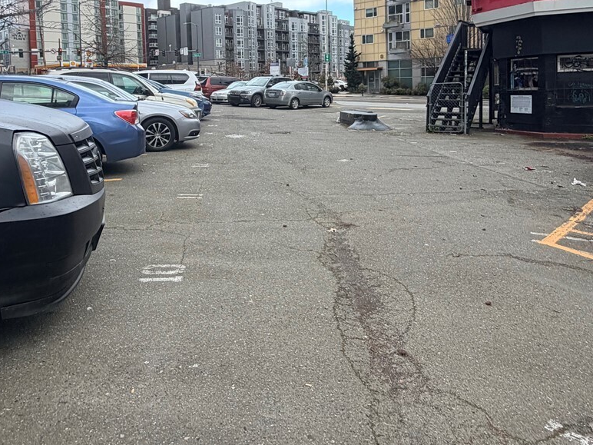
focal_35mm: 29
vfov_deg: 46.6
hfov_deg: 61.6
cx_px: 286
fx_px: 497
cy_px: 114
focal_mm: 2.22
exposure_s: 1/638
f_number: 2.2
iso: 40
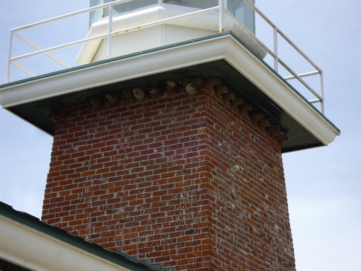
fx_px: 1189
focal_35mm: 114
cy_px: 136
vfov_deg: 13.0
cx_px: 180
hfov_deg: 17.3
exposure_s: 1/640
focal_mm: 18.6
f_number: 5.2
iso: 100
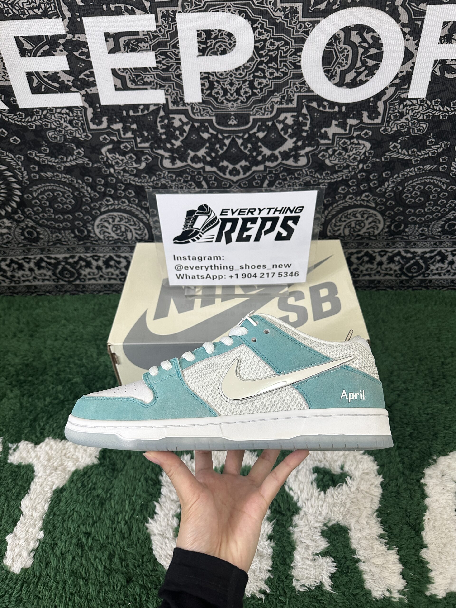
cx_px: 228
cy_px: 304
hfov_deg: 56.8
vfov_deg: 71.6
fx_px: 422
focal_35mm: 24
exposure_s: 1/50
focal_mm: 6.86
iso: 250
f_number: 1.78
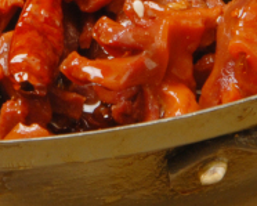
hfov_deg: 3.6
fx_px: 4132
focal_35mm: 543
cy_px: -176
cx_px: -10
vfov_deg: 2.8
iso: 100
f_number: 14
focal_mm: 70
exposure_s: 1/250
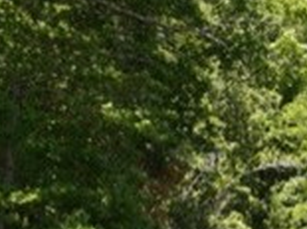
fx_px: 1409
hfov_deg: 10.8
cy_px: 246
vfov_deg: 9.2
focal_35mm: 159
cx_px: 707
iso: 120
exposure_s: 1/120
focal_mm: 12.29
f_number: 2.8
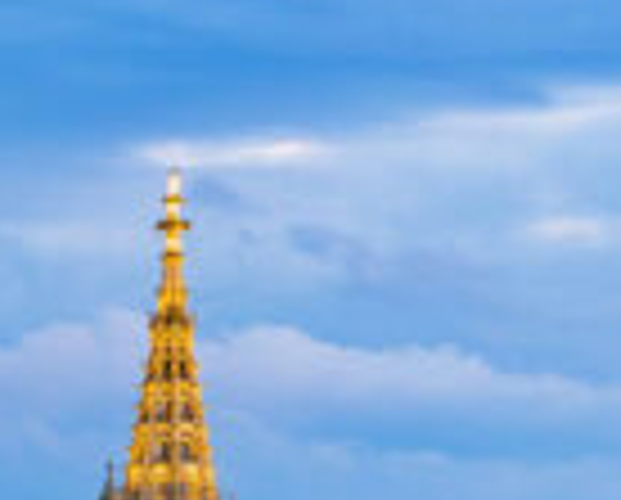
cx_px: -446
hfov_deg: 5.5
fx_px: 6391
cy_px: 1083
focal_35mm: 347
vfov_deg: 4.4
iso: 100
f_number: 8
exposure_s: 2
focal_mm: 50
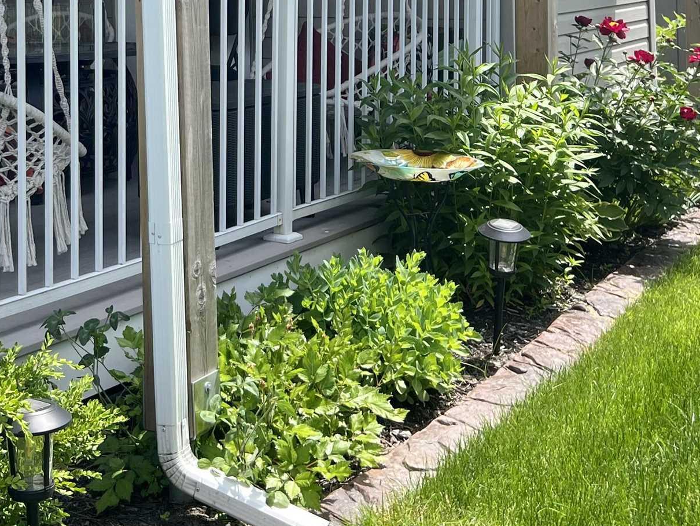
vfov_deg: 21.3
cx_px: 163
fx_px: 1335
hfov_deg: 28.9
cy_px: -23
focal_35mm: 66
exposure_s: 1/1135
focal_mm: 5.7
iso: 50
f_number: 1.5
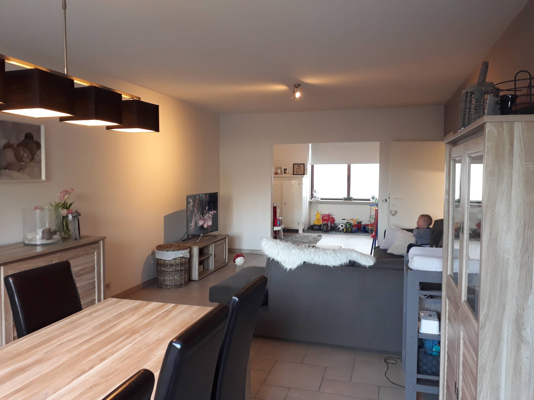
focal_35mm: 27
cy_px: 200
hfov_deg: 65.3
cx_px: 267
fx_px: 417
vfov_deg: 51.4
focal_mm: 3.6
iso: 100
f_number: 1.9
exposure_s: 1/33
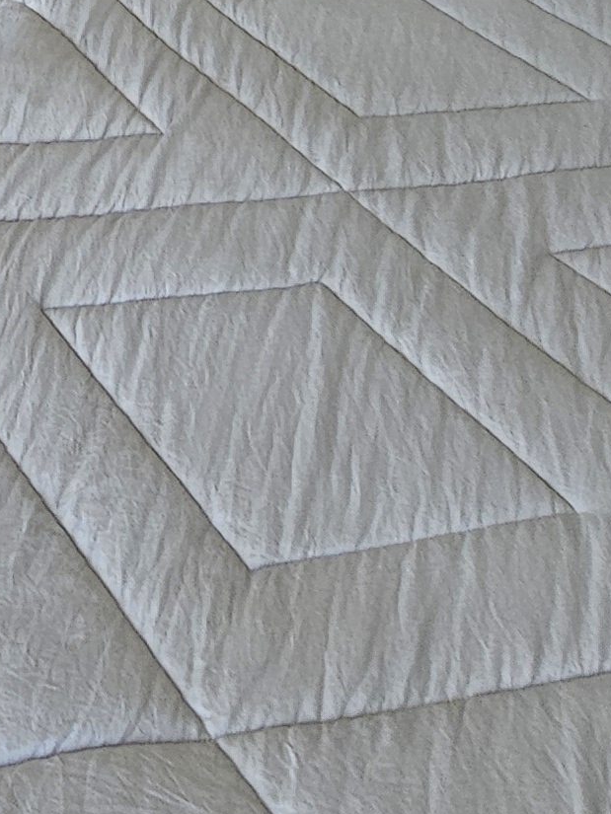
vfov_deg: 22.6
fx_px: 1482
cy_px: -521
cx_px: -562
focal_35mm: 63
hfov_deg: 17.6
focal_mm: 2.2
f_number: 2.2
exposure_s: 1/60
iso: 50
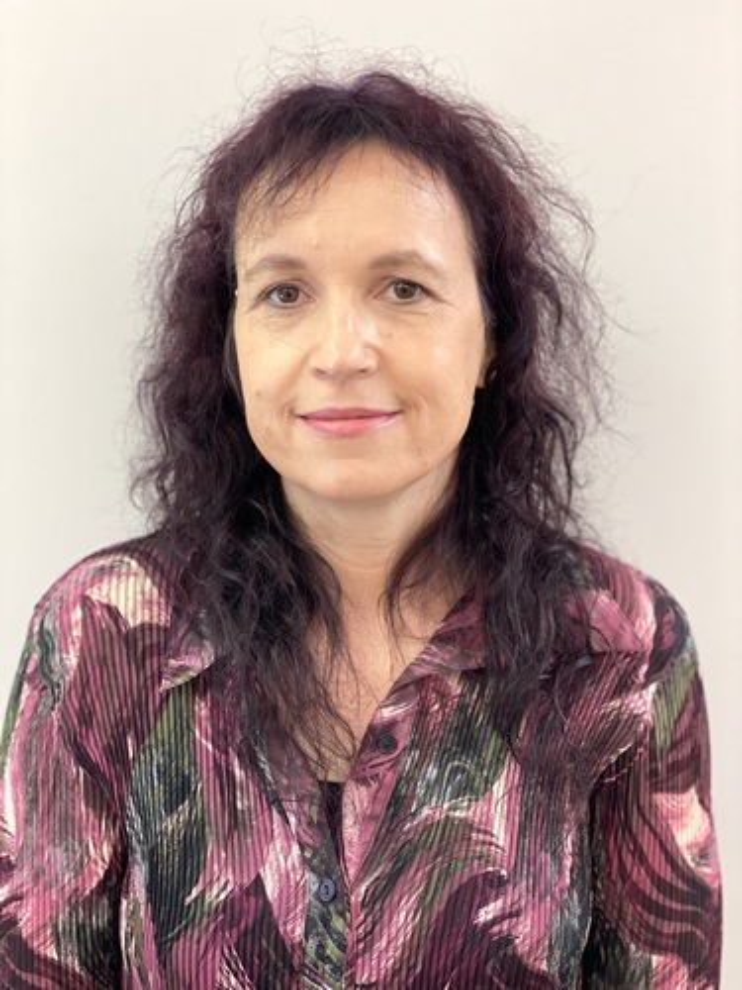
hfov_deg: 28.0
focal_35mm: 52
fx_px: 1486
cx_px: 371
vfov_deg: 36.8
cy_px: 495
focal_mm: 6
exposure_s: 1/120
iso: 160
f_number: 2
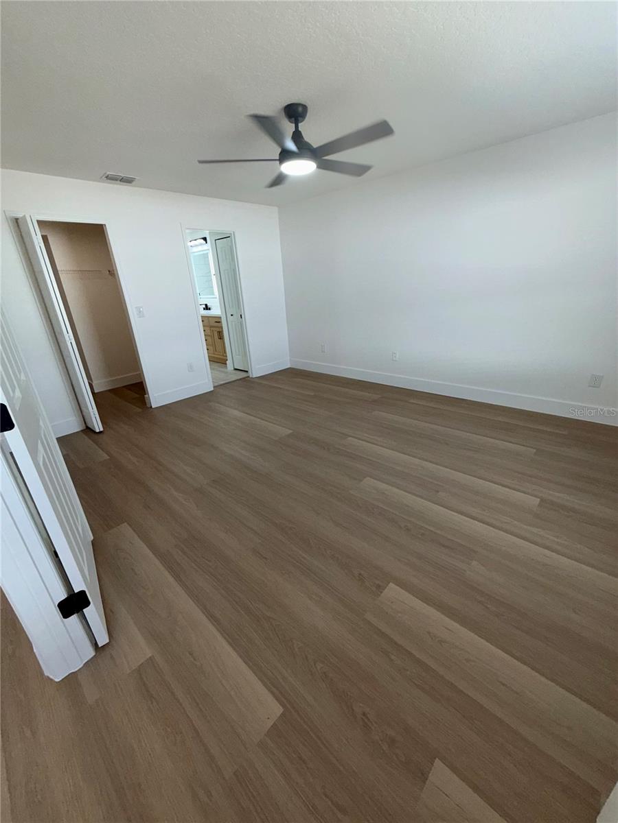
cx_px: 309
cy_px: 412
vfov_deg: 102.1
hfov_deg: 85.7
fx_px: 333
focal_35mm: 14
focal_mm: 2.22
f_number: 2.2
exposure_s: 1/120
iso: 64
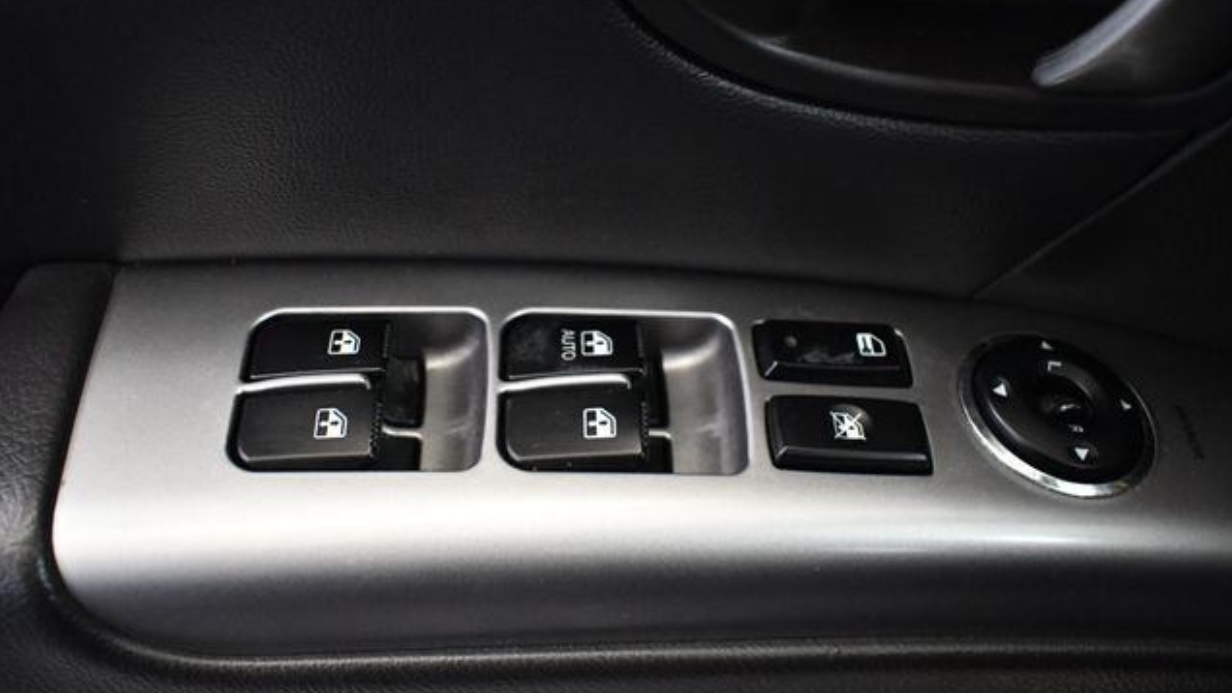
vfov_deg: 31.2
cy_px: 389
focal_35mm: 38
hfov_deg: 52.8
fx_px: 1242
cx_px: 618
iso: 3200
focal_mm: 18
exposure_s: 1/80
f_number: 3.5
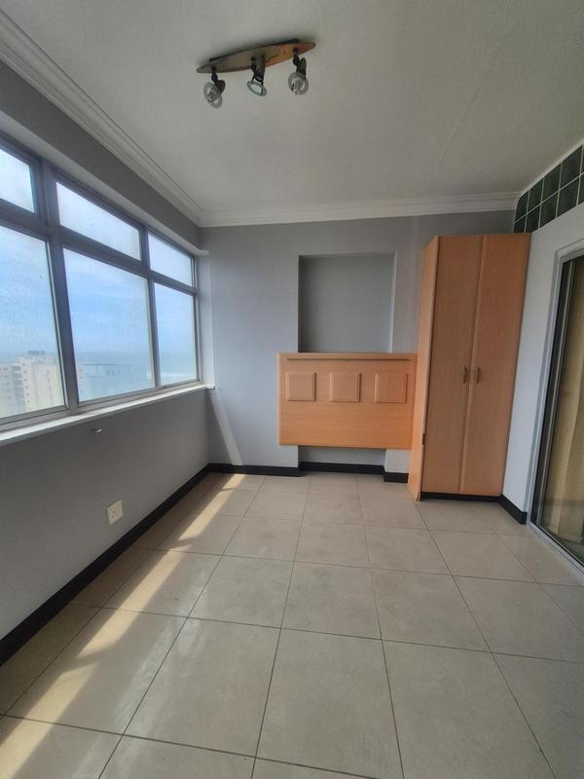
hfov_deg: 89.9
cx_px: 292
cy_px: 390
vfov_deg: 106.2
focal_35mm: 13
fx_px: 292
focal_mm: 1.74
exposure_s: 1/716
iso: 50
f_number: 2.2
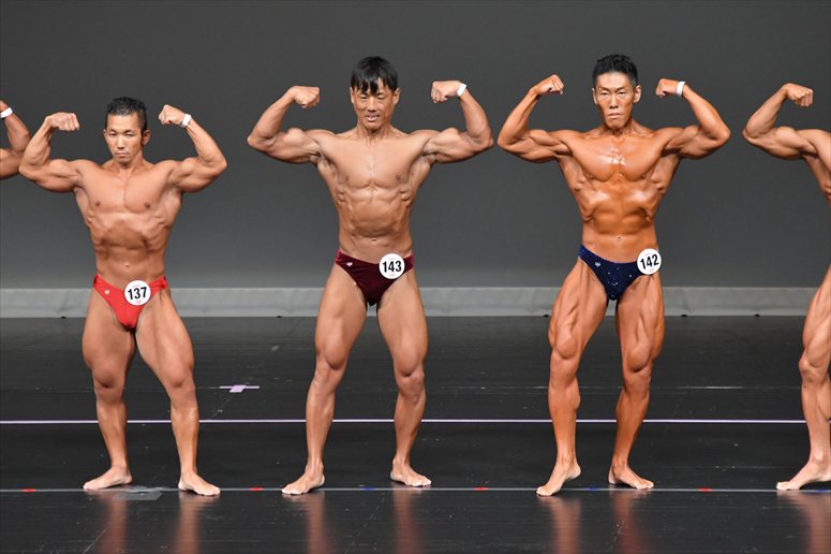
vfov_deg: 4.4
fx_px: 7268
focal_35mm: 315
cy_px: 277
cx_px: 416
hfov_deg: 6.5
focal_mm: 210
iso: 4000
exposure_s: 1/400
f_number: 5.6
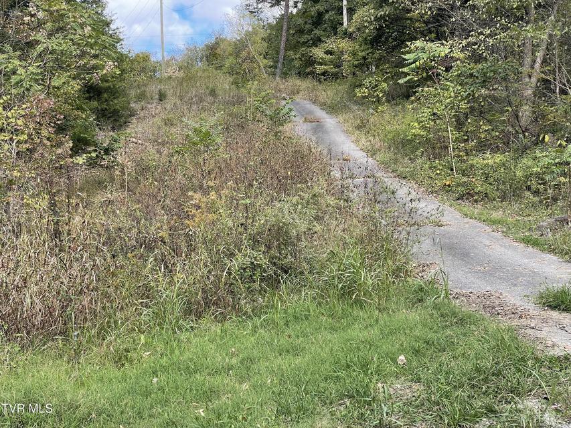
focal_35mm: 52
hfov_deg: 36.8
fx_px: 858
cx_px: 286
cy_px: 214
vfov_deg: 28.0
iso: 25
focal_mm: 6
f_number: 2
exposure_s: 1/205
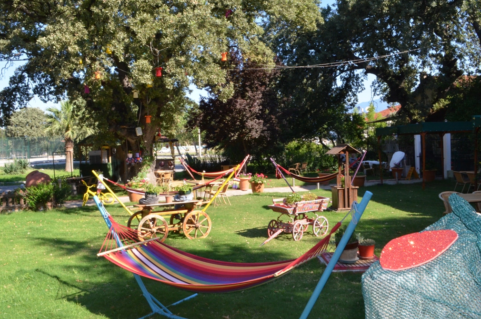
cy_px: 151
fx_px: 413
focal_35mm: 31
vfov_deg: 42.1
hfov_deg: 60.4
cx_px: 229
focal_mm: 18
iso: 1250
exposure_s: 1/200
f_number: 18
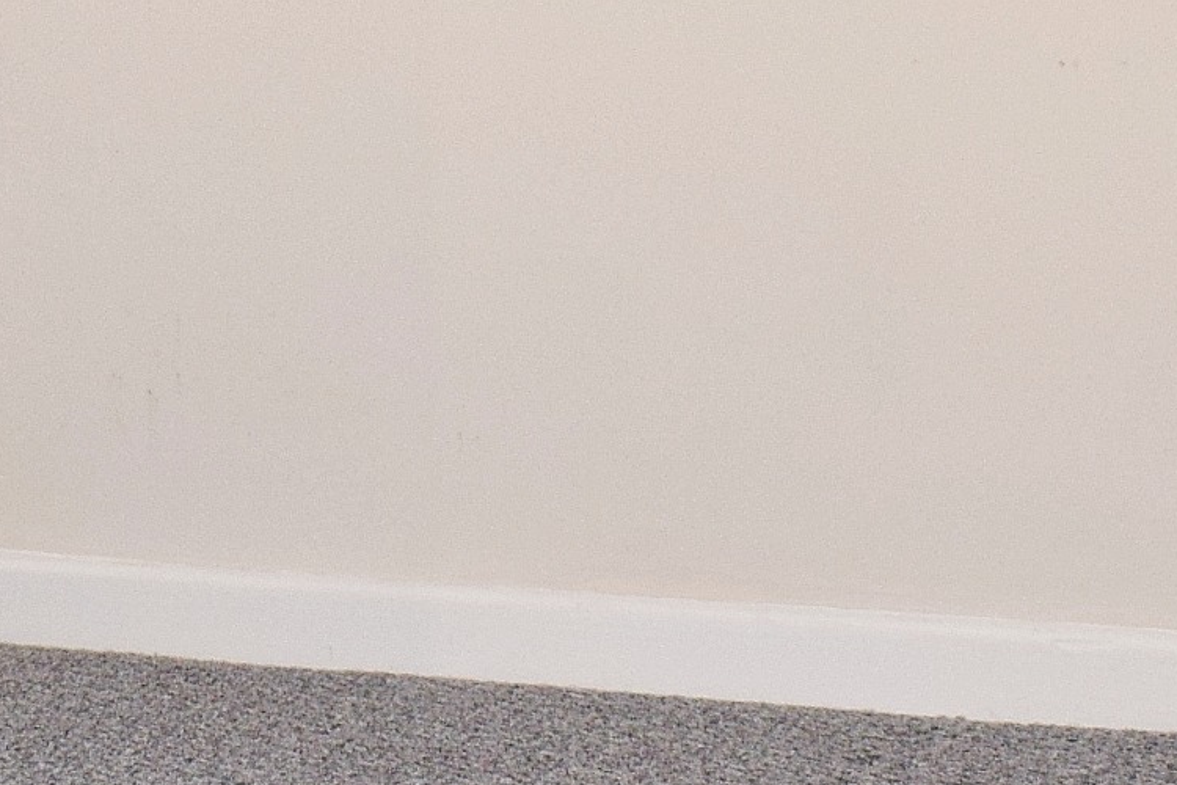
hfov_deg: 16.0
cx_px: 75
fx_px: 4119
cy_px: -80
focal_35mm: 126
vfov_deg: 10.7
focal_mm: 18
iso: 800
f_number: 5
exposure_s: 1/100
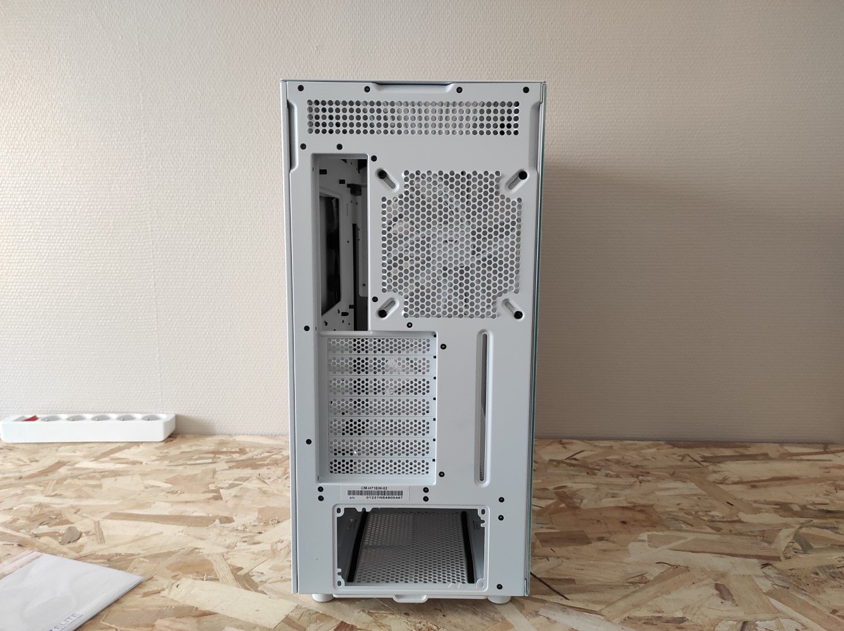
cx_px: 422
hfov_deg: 69.4
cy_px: 316
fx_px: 609
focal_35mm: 25
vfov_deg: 54.8
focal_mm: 5.43
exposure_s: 1/33
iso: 529
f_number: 1.89
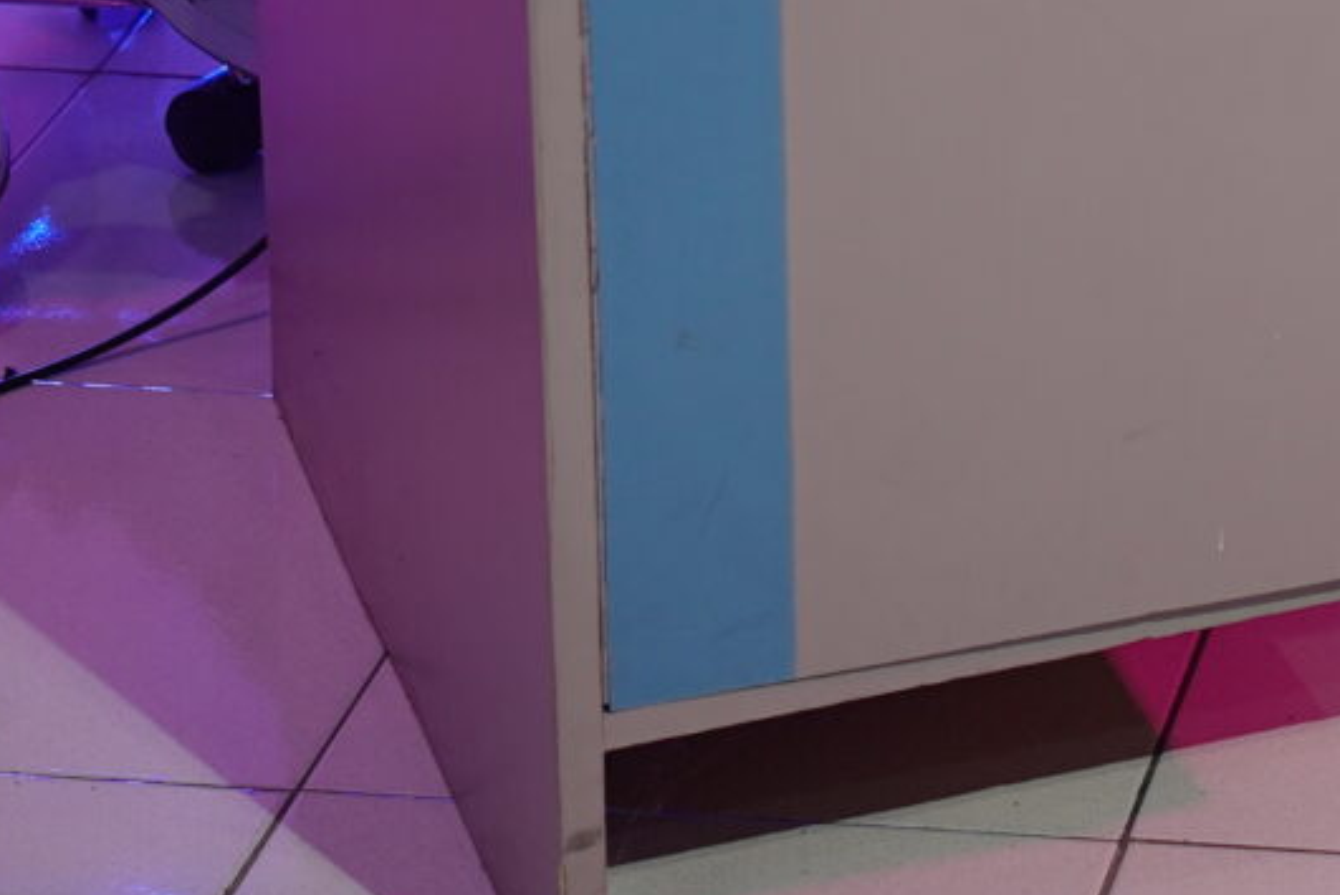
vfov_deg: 7.6
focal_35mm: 169
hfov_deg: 11.8
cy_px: -1164
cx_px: 1790
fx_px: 6294
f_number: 2
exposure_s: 1/100
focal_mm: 35
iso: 200
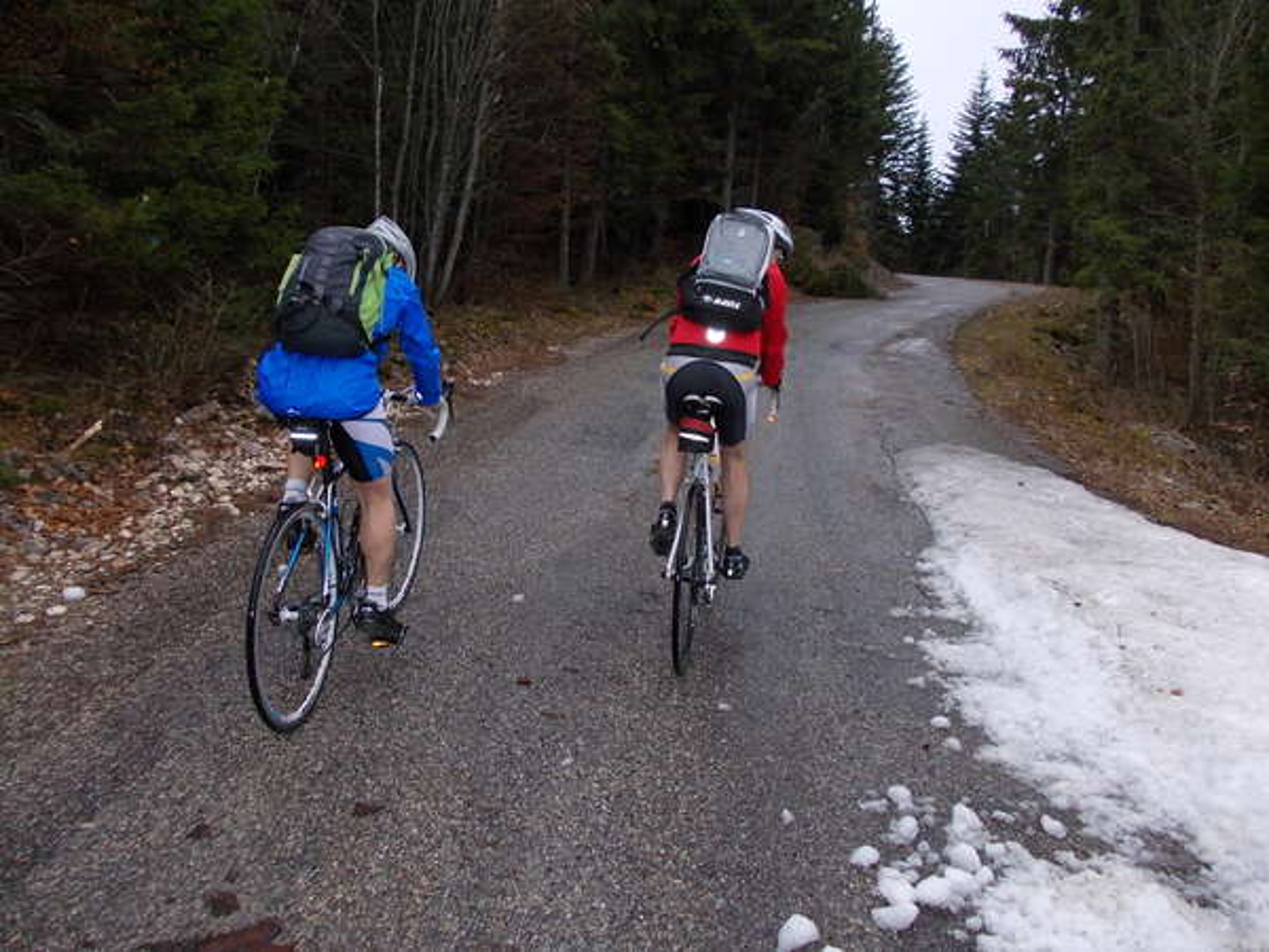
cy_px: 476
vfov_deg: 49.7
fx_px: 1026
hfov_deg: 63.4
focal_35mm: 28
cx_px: 634
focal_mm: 4
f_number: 2.7
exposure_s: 1/400
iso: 80
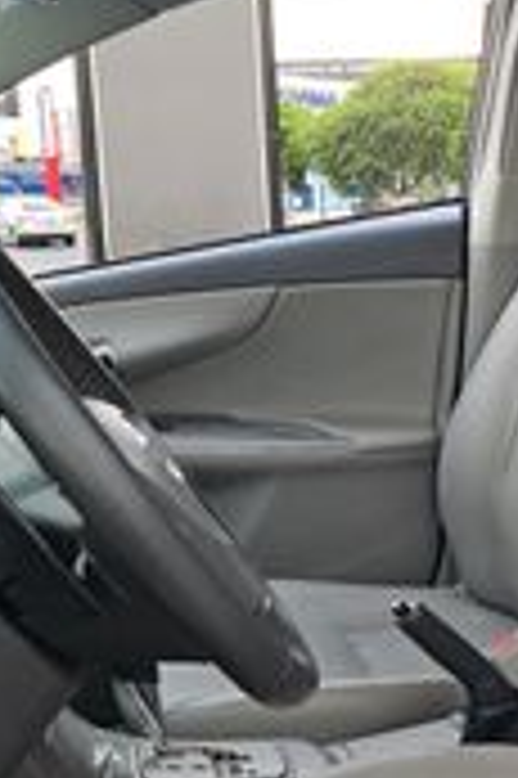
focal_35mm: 65
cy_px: 549
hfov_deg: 19.7
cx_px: 613
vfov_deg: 30.6
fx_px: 1406
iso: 200
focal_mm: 5.4
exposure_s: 1/207
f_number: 1.8
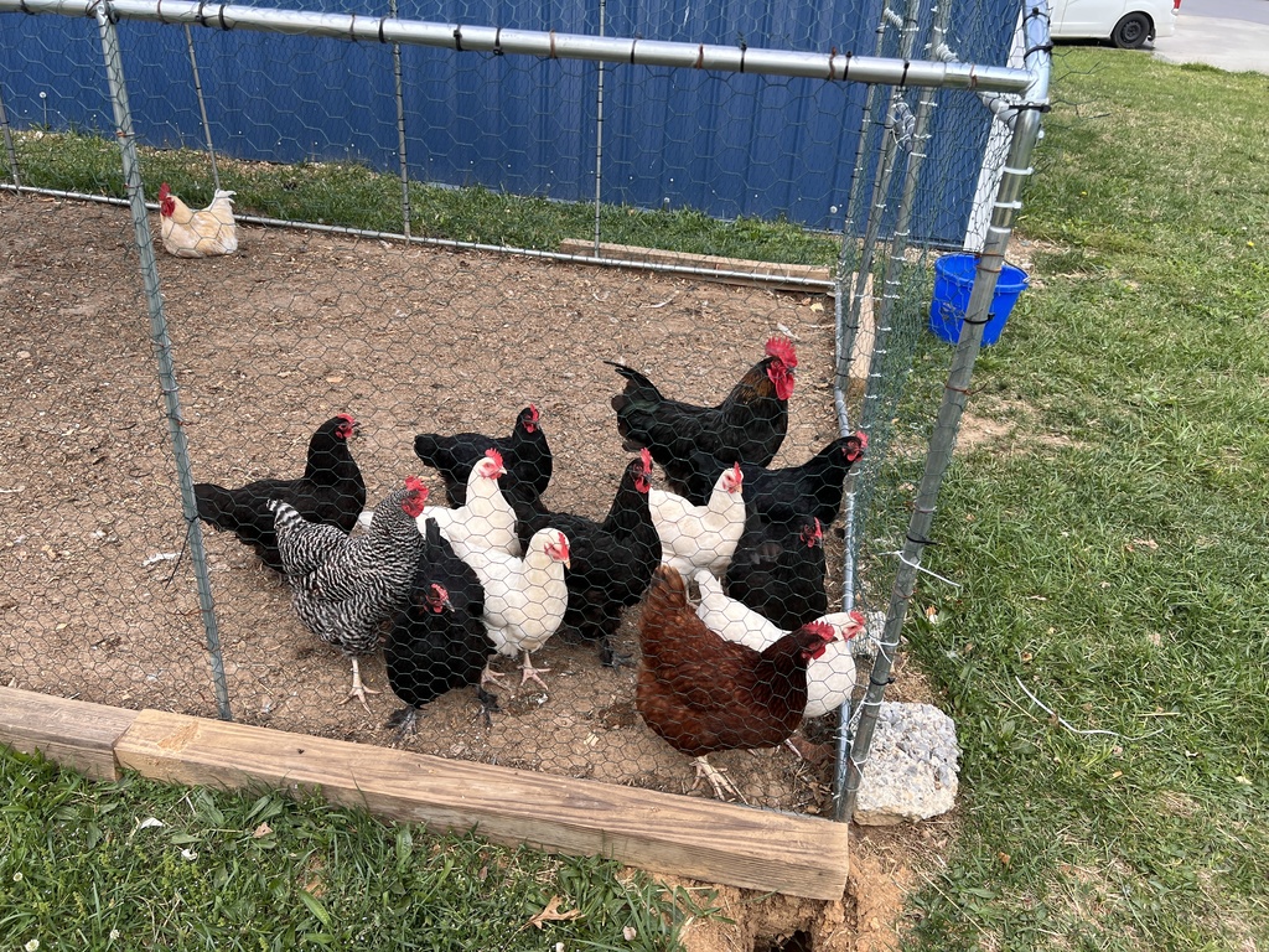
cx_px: 634
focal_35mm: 26
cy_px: 476
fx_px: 953
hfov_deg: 67.3
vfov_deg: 53.1
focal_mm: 5.7
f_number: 1.5
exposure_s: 1/674
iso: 50
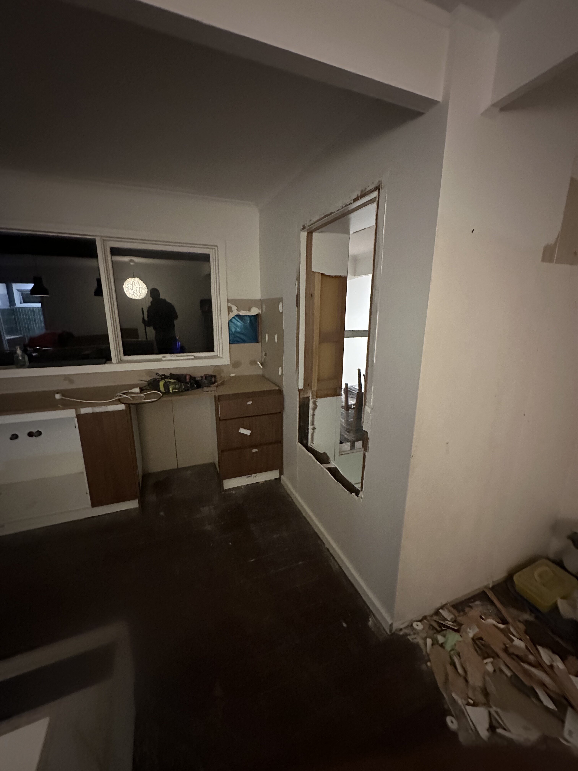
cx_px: 289
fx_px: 312
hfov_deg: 85.7
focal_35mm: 14
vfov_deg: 102.1
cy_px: 386
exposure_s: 1/25
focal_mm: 2.22
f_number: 2.2
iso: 1250
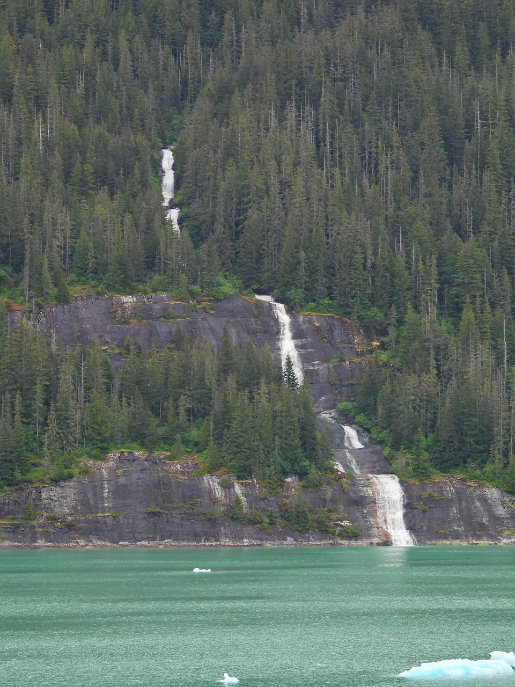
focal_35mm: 170
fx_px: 3372
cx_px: 258
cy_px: 344
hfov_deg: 8.7
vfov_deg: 11.6
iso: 100
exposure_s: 1/160
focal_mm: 30.3
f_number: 4.5
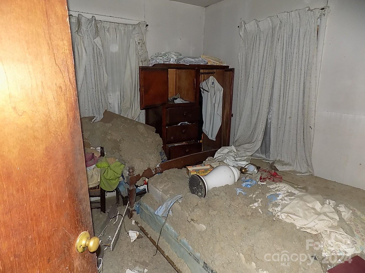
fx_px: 243
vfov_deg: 58.9
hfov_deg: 73.9
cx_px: 182
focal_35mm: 23
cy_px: 136
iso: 200
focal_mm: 4
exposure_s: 1/30
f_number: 3.1
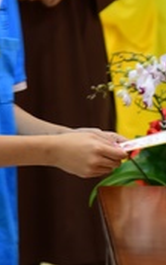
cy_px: 89
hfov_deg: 3.8
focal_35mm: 342
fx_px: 2480
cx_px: 184
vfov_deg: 6.1
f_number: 4
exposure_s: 1/50
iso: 800
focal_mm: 92
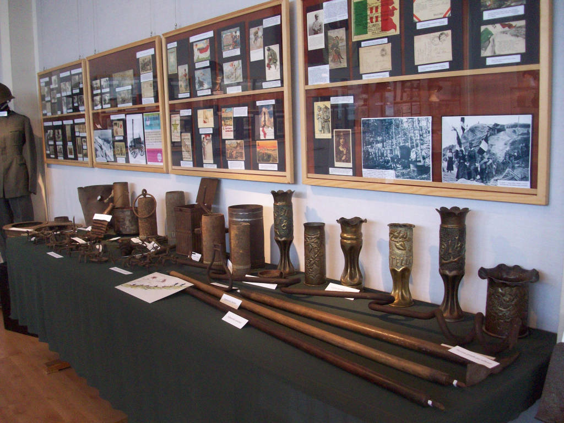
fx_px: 554
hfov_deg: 54.0
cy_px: 212
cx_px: 282
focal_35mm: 34
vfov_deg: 41.8
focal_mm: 5.7
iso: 160
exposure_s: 1/60.6
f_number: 2.8
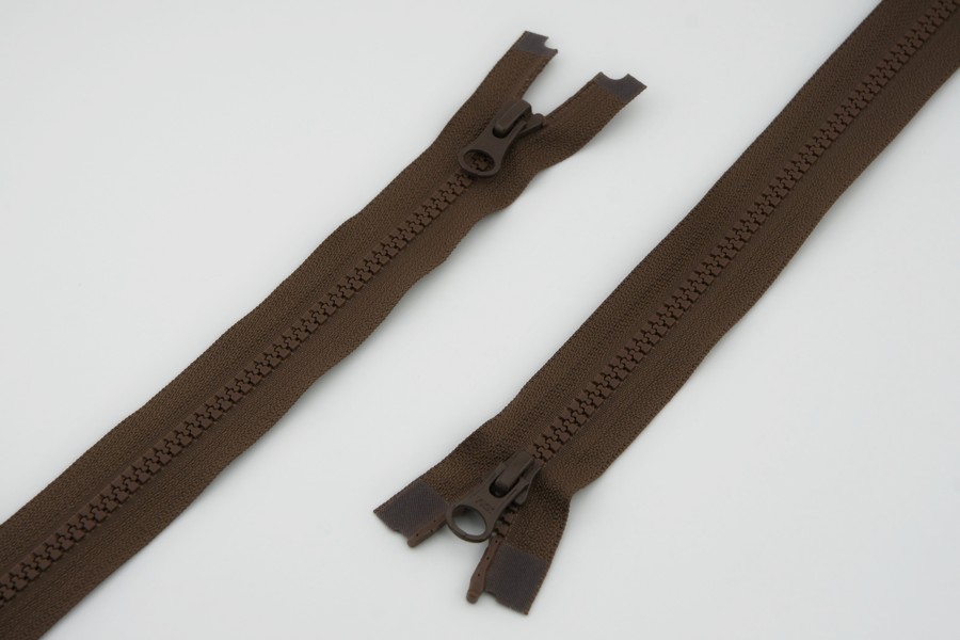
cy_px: 320
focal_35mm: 75
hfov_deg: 27.0
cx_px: 480
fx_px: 2000
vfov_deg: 18.2
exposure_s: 1/320
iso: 200
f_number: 9
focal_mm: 50
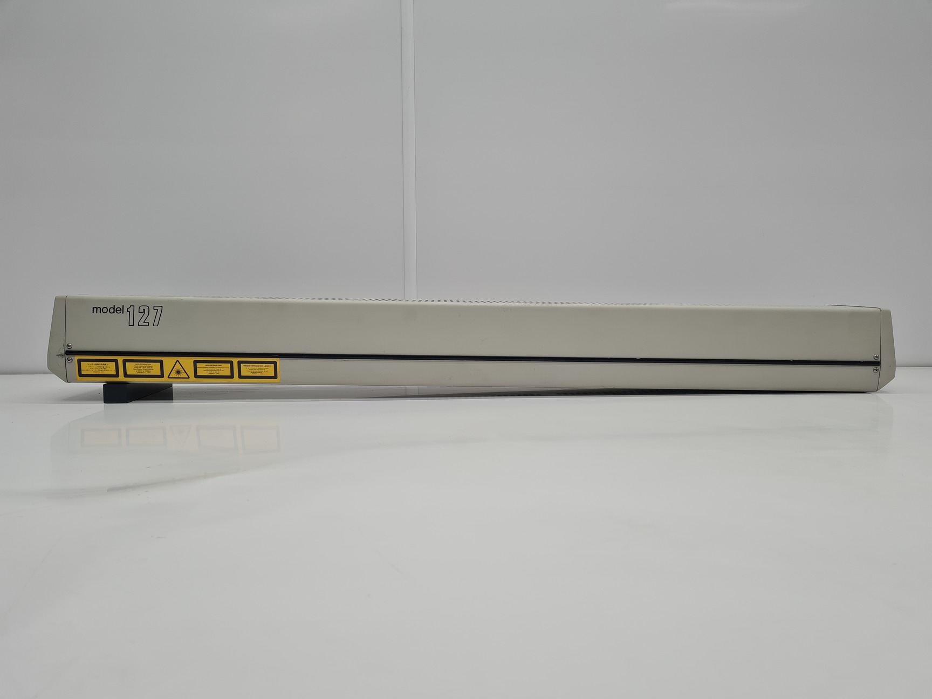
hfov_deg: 67.3
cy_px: 350
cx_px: 466
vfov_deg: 53.1
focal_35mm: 26
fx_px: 700
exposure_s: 1/147
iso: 50
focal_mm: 5.4
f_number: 1.8
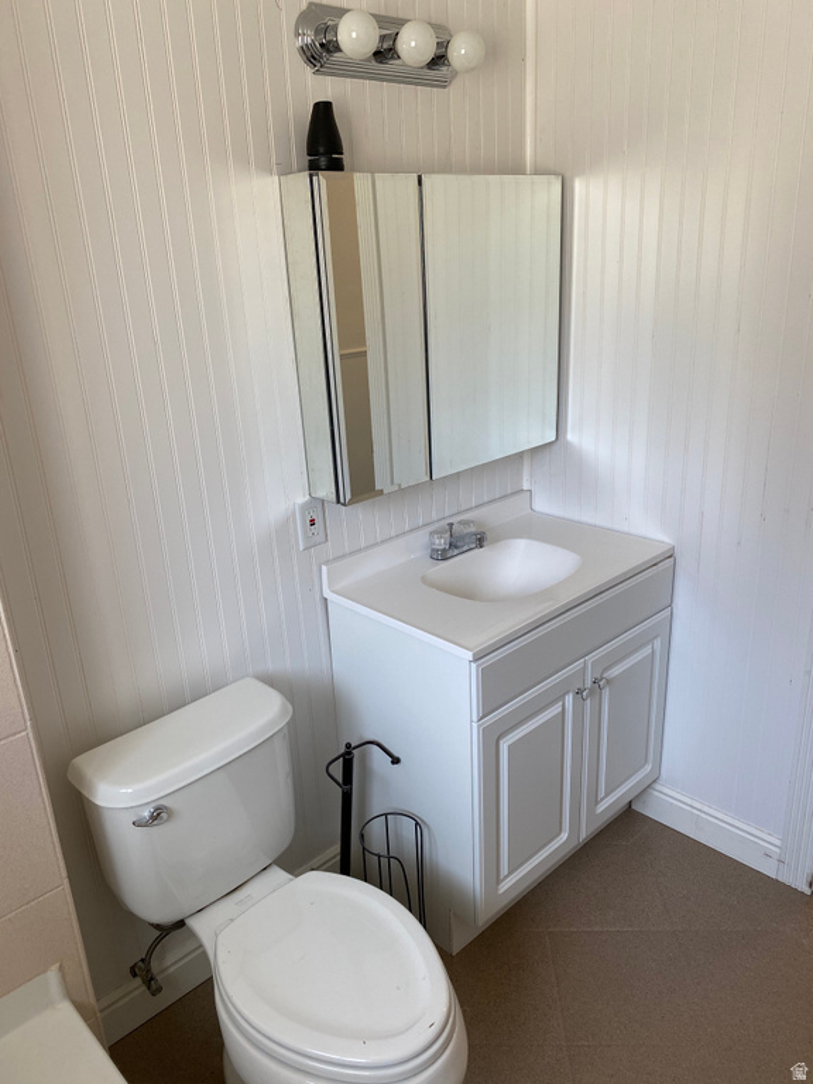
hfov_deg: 53.1
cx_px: 406
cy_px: 542
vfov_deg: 67.3
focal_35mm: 26
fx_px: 814
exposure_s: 1/120
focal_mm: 4.25
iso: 100
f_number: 1.8
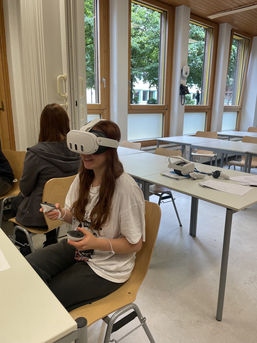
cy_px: 172
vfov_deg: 67.3
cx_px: 128
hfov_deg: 53.1
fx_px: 257
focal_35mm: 26
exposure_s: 1/100
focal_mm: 4.2
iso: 80
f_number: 1.6
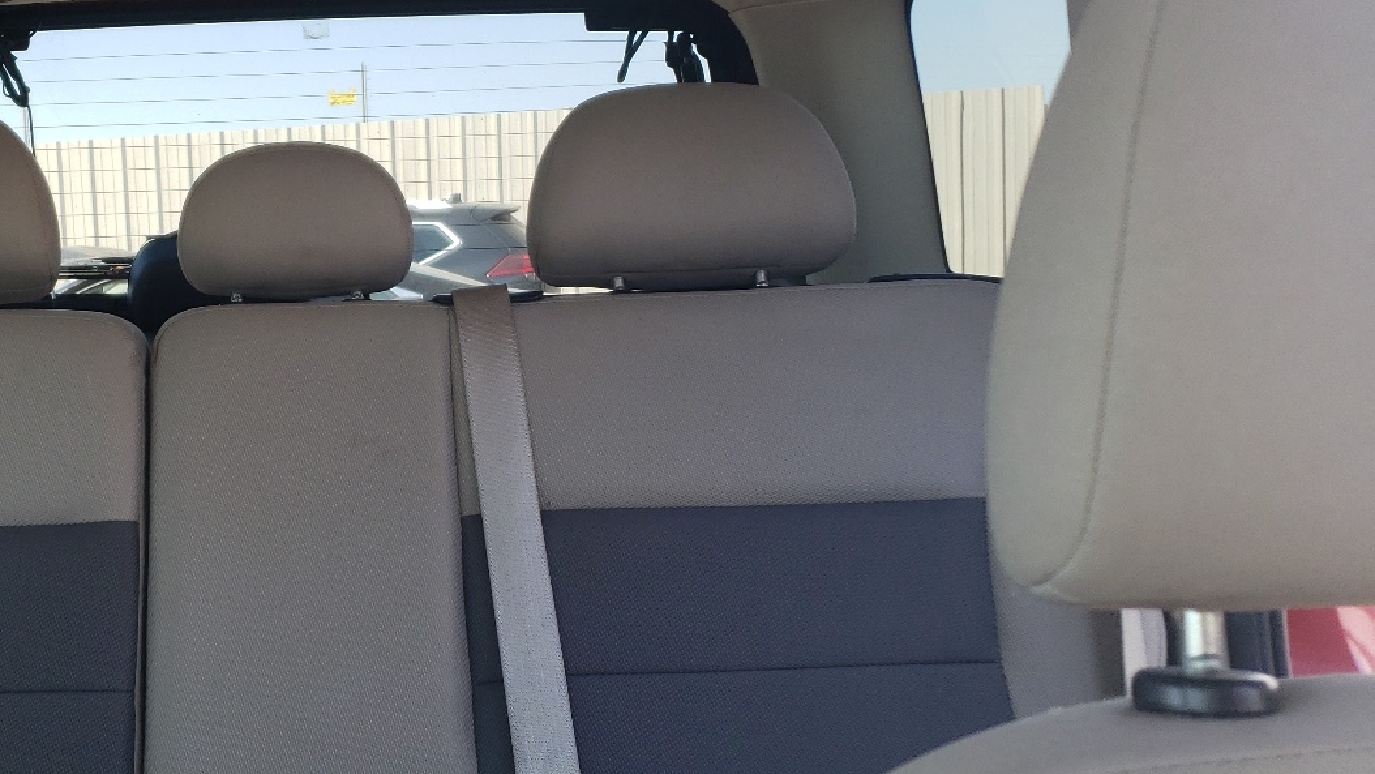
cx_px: 347
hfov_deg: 45.7
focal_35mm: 43
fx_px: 1568
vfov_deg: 27.7
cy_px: 348
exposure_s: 1/227
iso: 50
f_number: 1.5
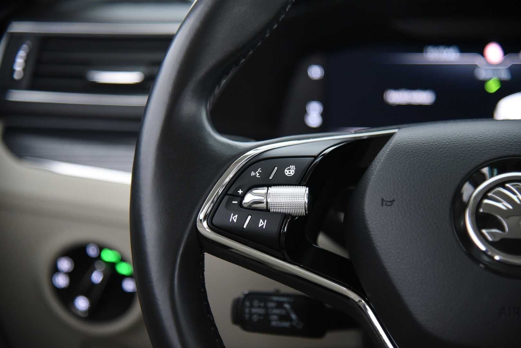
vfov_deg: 15.9
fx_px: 1245
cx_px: 260
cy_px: 174
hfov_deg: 23.6
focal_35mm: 86
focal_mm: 86
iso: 4000
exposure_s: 1/25
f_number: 4
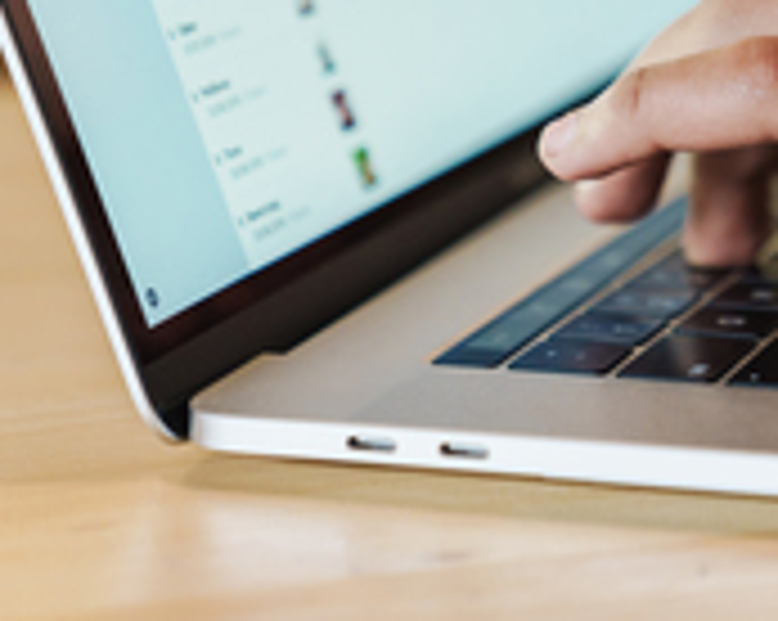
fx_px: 3933
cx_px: 967
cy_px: 40
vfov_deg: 9.0
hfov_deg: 11.1
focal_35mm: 171
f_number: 2.8
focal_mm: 70
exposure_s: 1/160
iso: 1600
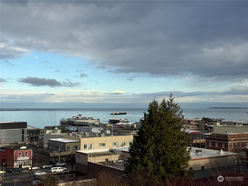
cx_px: 124
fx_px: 344
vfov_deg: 30.3
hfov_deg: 39.7
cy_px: 93
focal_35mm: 48
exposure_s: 1/1403
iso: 64
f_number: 1.78
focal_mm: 6.76
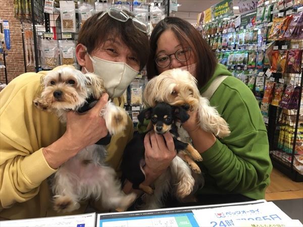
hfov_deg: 61.7
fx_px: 254
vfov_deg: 48.2
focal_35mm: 29
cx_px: 152
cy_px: 114
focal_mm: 4.15
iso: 64
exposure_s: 1/30
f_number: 2.2
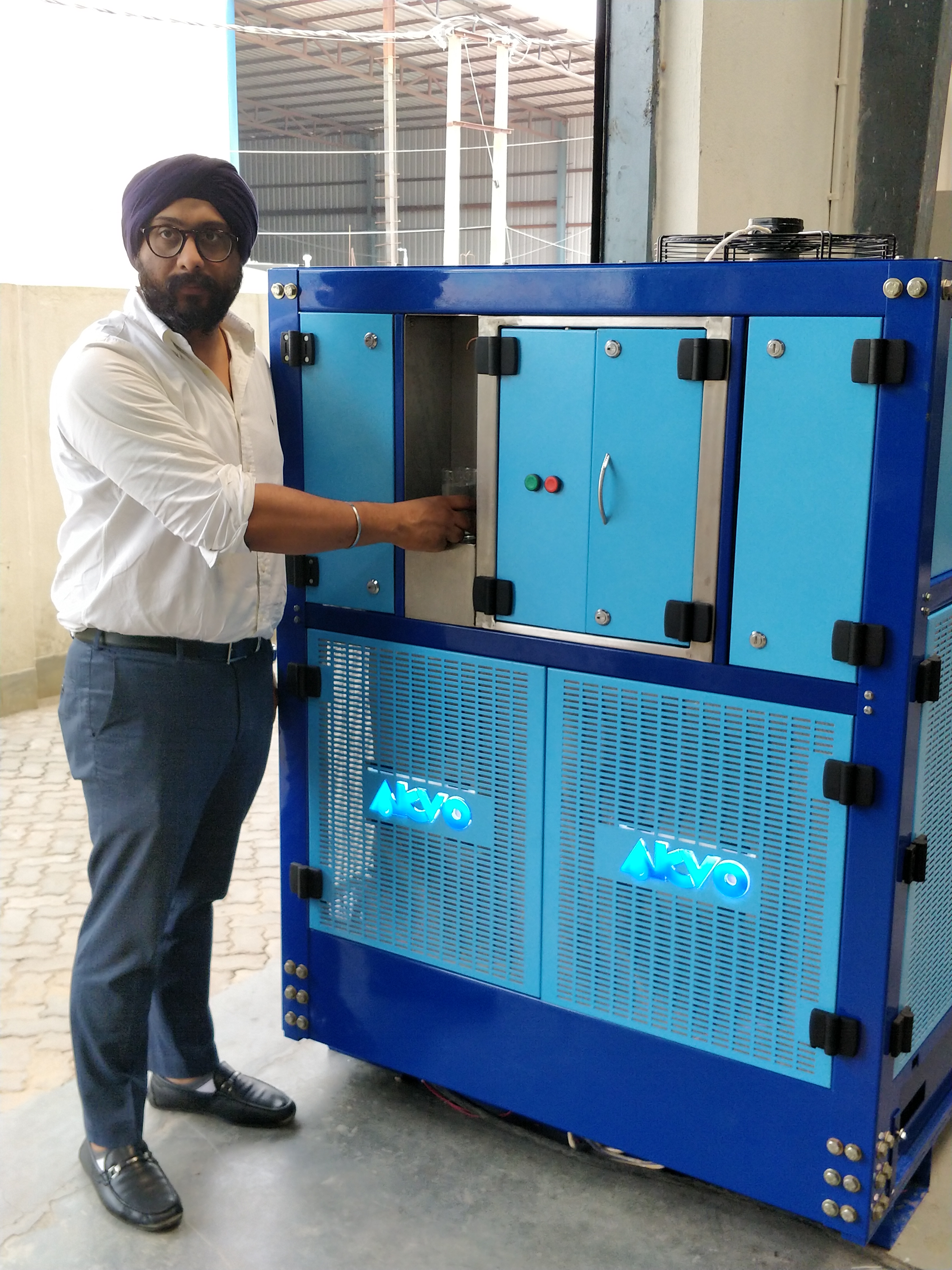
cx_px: 476
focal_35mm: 24
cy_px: 635
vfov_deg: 71.6
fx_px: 880
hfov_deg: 56.8
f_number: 1.7
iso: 250
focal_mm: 4.1
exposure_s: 1/151
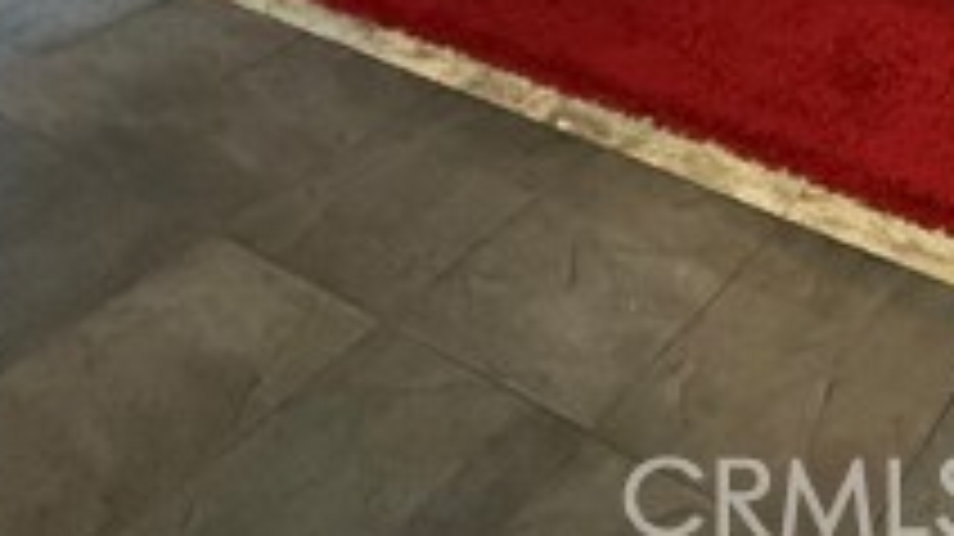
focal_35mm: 46
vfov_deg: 18.2
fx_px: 1163
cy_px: -518
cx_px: 1084
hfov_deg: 36.6
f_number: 2.2
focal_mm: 2.22
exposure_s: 1/60
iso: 1250
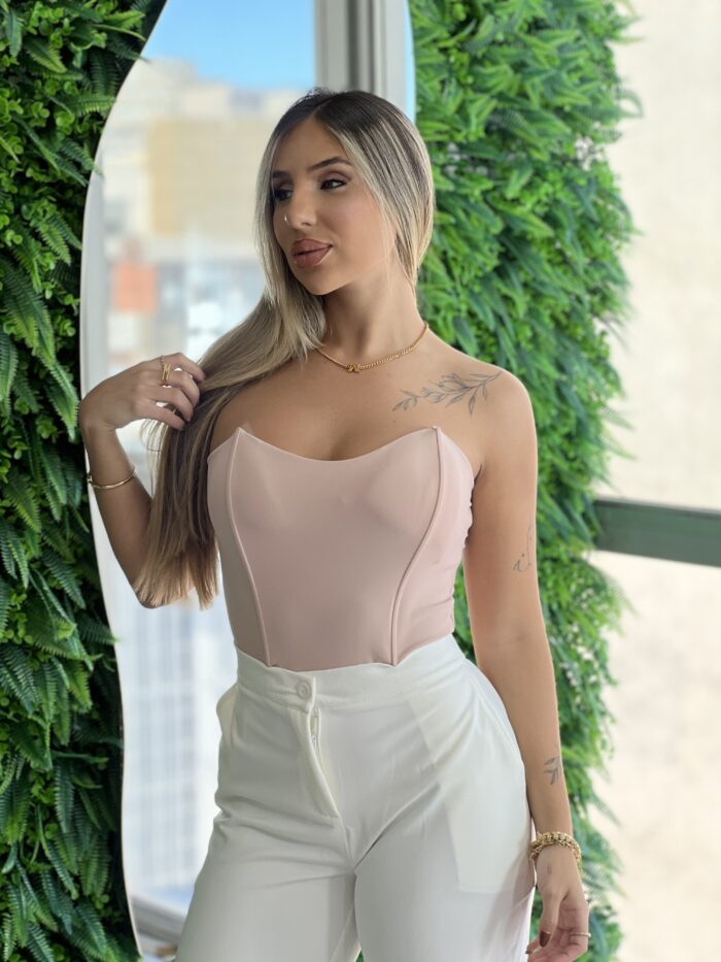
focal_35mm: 77
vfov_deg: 25.3
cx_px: 360
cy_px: 481
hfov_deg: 19.1
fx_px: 2138
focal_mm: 9
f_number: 2.8
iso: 64
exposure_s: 1/120
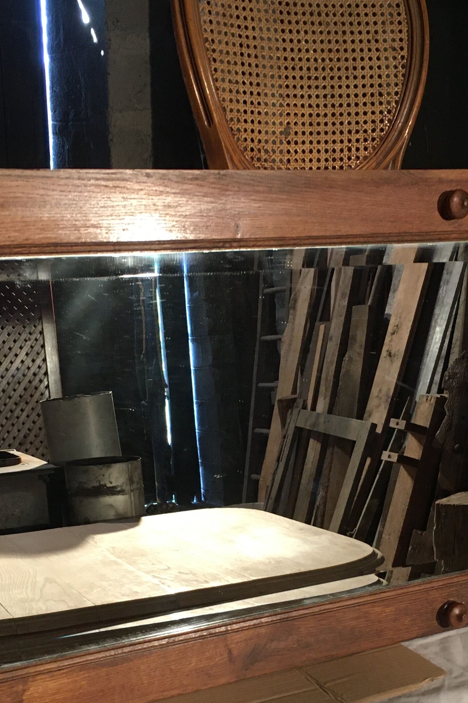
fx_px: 1112
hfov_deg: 23.7
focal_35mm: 57
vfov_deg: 34.7
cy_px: 481
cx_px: 278
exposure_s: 1/33
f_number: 2.2
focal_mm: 4.15
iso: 160
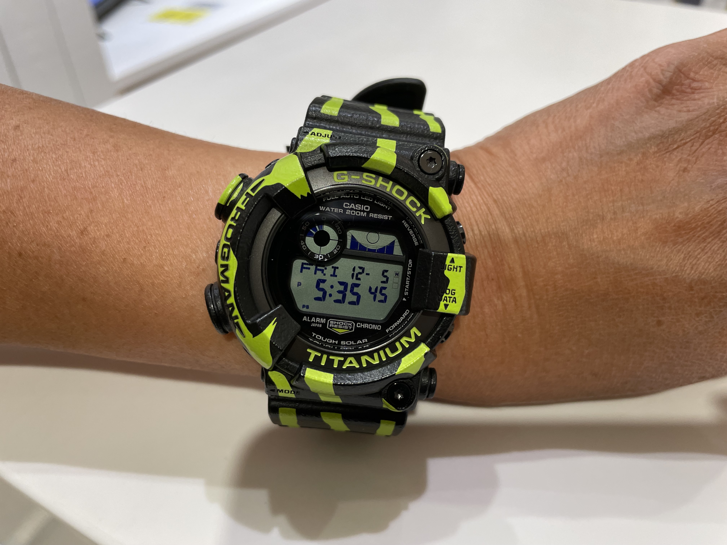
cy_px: 272
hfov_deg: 67.3
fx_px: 546
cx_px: 364
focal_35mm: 26
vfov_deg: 53.1
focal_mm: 4.2
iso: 80
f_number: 1.6
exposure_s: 1/100
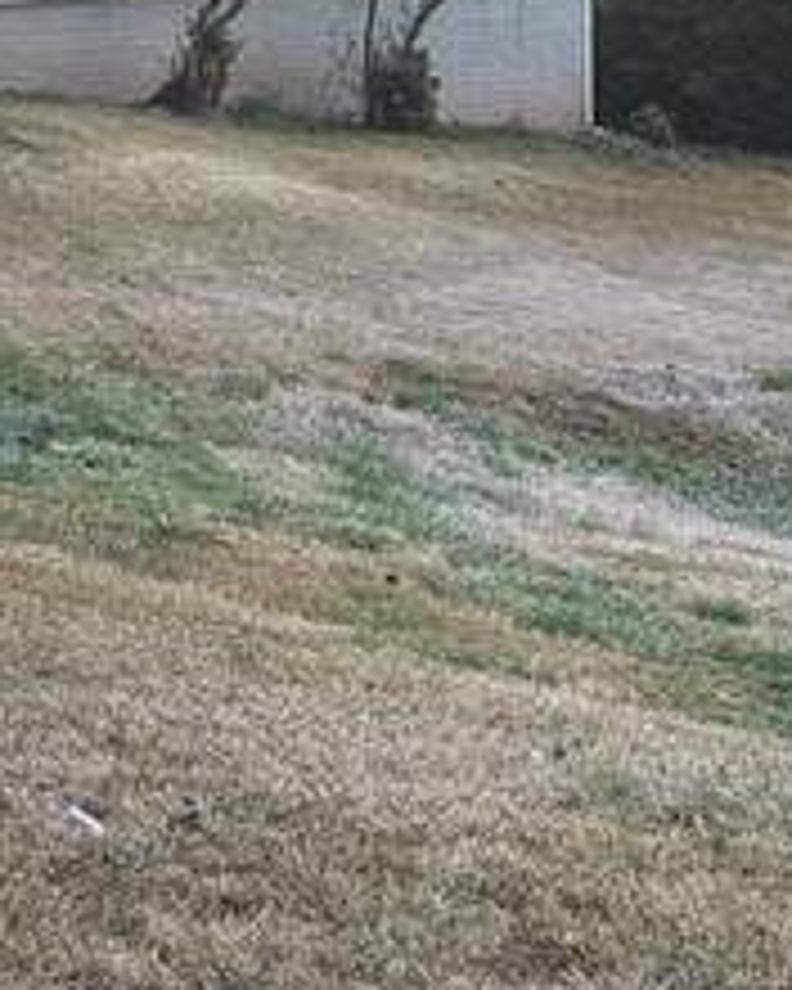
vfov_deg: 16.8
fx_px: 3194
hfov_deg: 12.9
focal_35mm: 109
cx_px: -585
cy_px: -212
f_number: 1.78
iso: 80
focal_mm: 6.76
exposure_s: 1/539
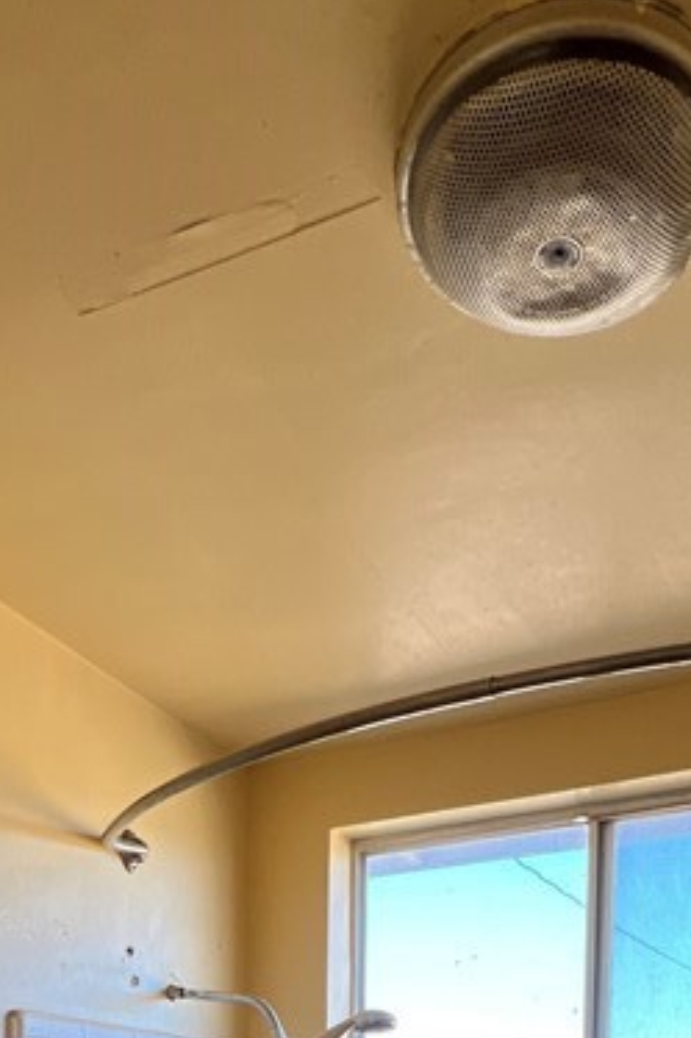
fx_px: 1066
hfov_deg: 35.9
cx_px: 344
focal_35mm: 37
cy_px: 1274
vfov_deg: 37.6
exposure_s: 1/99
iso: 64
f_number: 1.8
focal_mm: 1.57
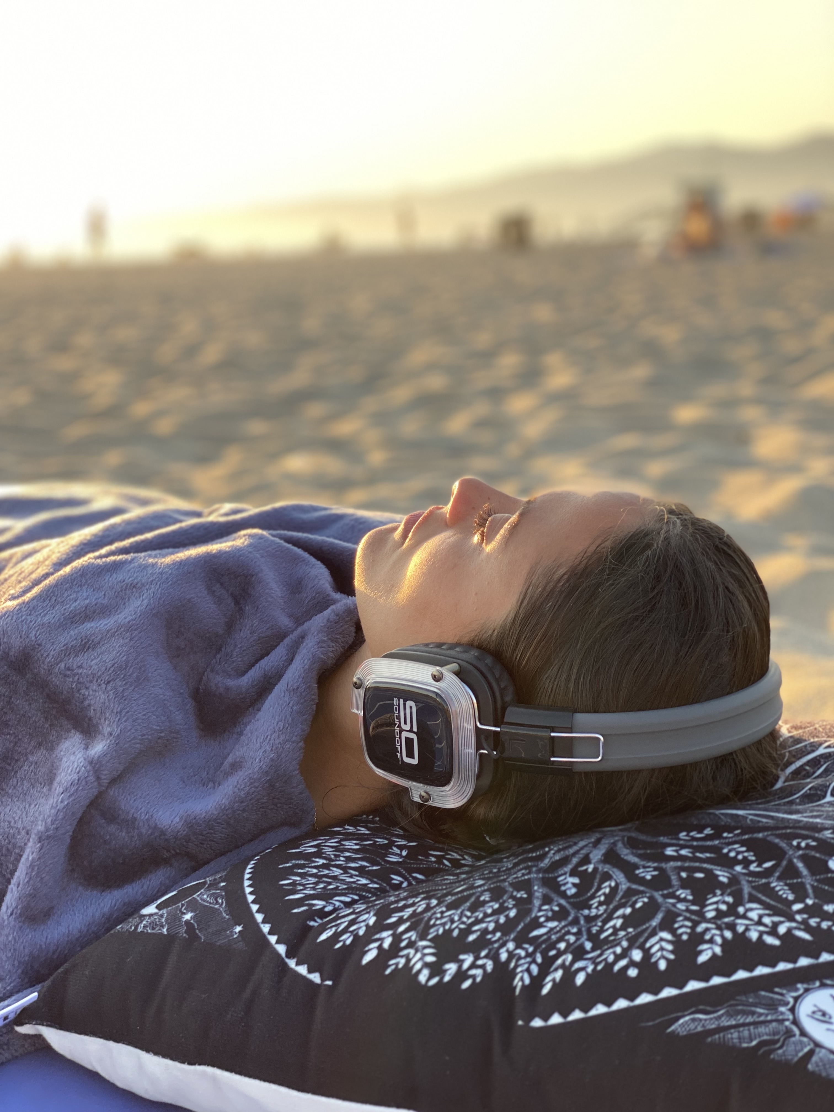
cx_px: 417
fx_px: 1670
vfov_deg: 36.8
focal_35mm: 52
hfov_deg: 28.0
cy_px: 556
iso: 20
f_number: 2
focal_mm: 6
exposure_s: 1/133
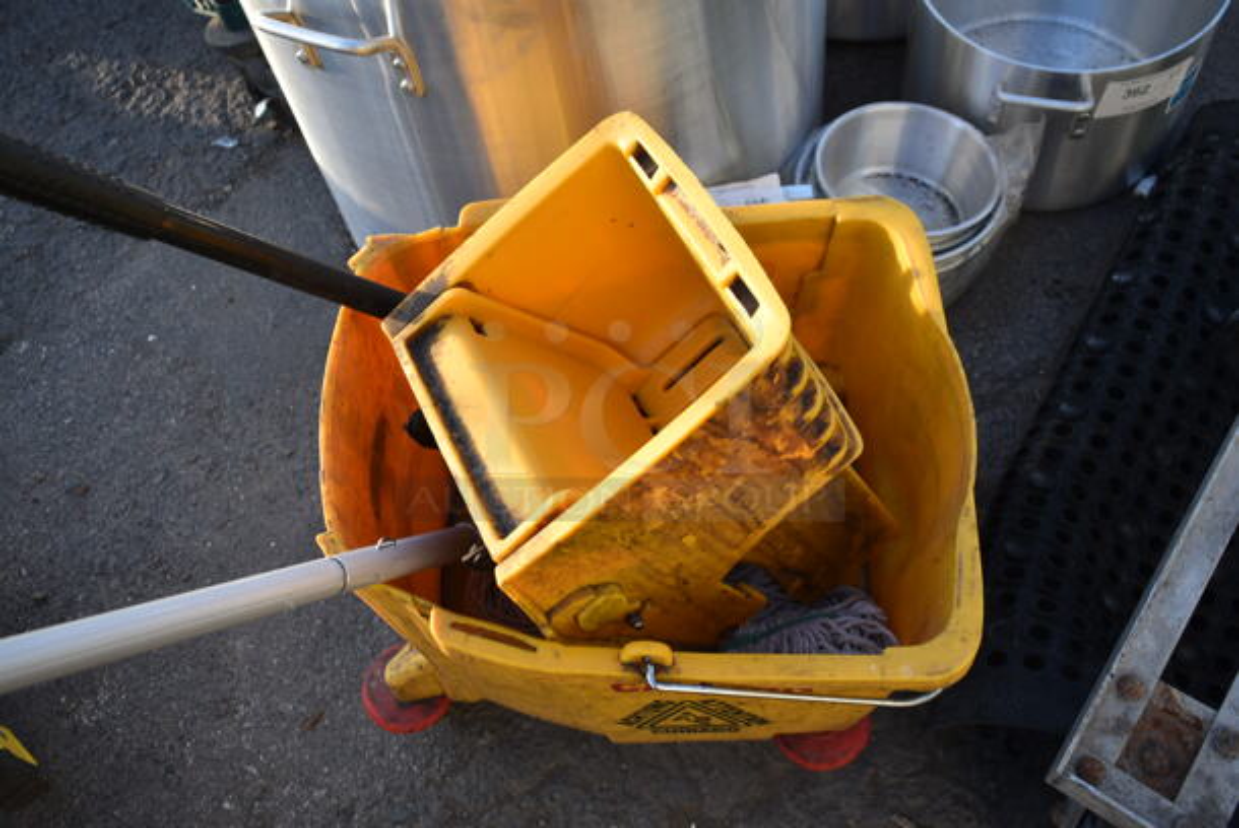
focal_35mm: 36
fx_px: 1240
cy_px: 414
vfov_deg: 37.0
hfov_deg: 53.1
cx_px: 620
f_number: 4.5
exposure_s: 1/125
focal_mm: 24
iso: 100
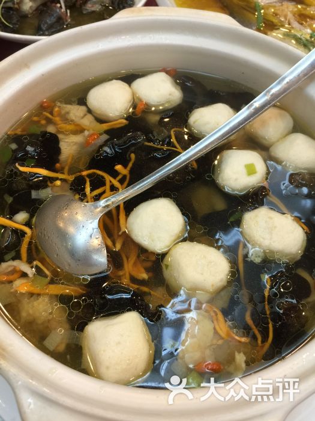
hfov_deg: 48.2
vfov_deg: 61.7
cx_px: 158
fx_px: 352
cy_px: 210
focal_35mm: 29
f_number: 2.2
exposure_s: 1/33
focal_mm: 4.15
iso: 50
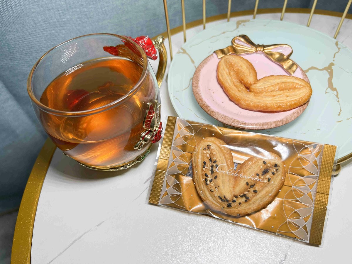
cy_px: 132
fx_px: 264
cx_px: 176
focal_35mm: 26
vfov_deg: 53.1
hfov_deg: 67.3
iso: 40
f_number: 1.5
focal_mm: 5.7
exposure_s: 1/205
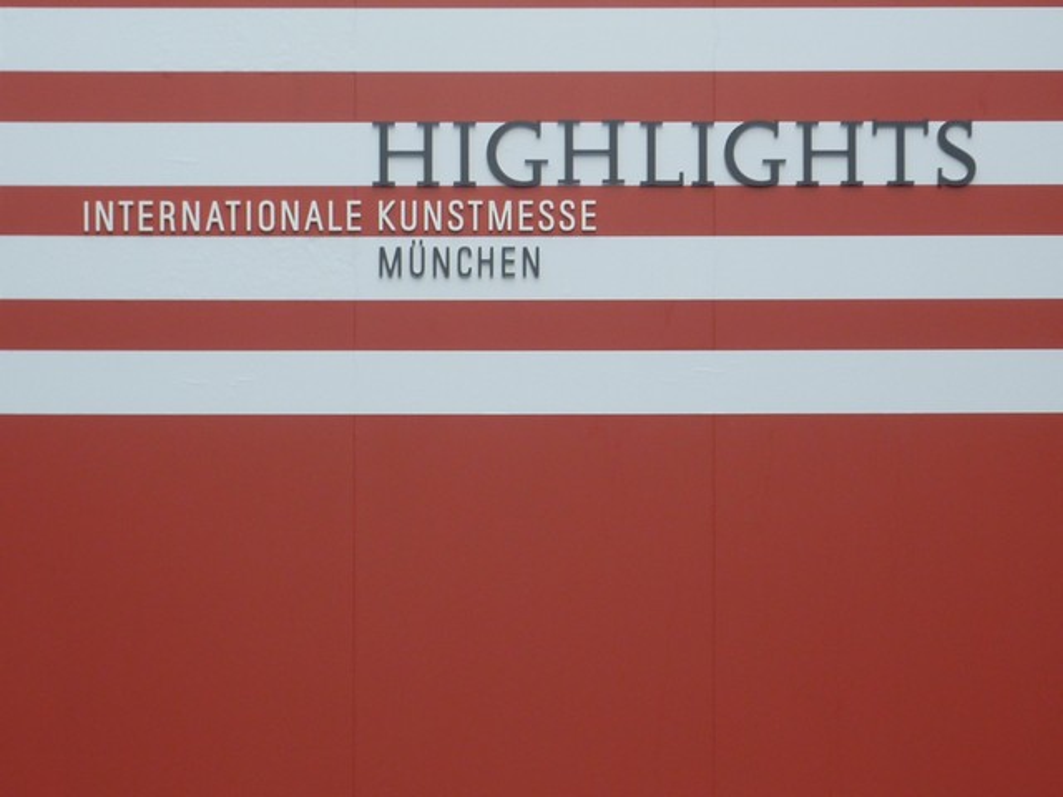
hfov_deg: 14.1
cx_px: 532
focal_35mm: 140
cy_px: 398
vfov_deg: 10.6
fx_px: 4299
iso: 80
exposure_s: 1/200
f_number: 4.2
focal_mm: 12.8
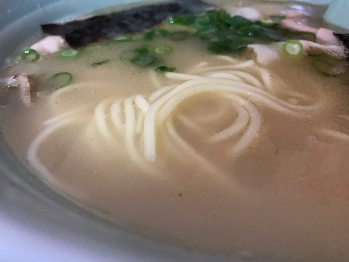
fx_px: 282
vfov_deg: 49.7
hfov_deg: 63.4
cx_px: 174
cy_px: 131
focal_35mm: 28
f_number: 1.8
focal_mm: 3.99
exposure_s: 1/15
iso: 80
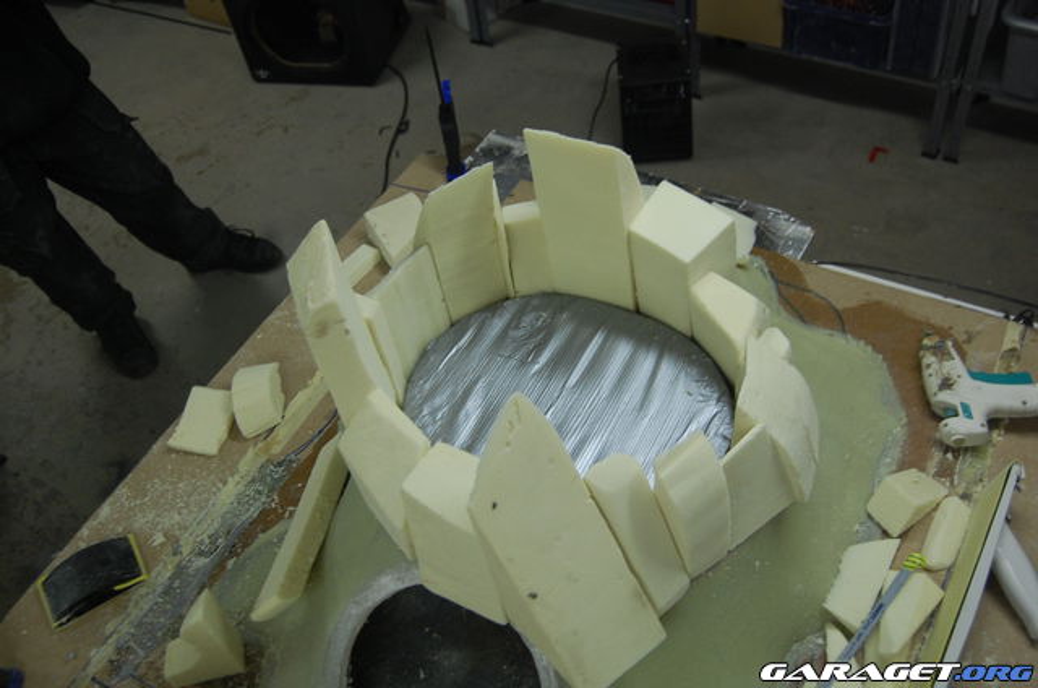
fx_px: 993
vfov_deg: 38.2
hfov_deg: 55.2
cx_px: 519
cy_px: 344
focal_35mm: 34
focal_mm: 23
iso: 640
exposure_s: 1/30
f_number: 3.8
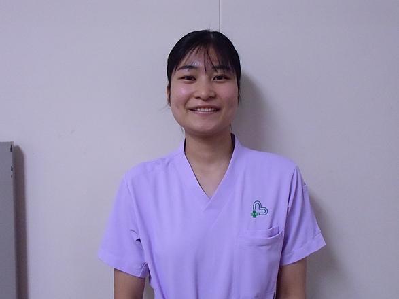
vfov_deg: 46.8
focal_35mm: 30
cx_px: 200
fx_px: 346
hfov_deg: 60.0
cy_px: 150
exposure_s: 1/80
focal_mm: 5.36
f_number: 3.5
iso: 800
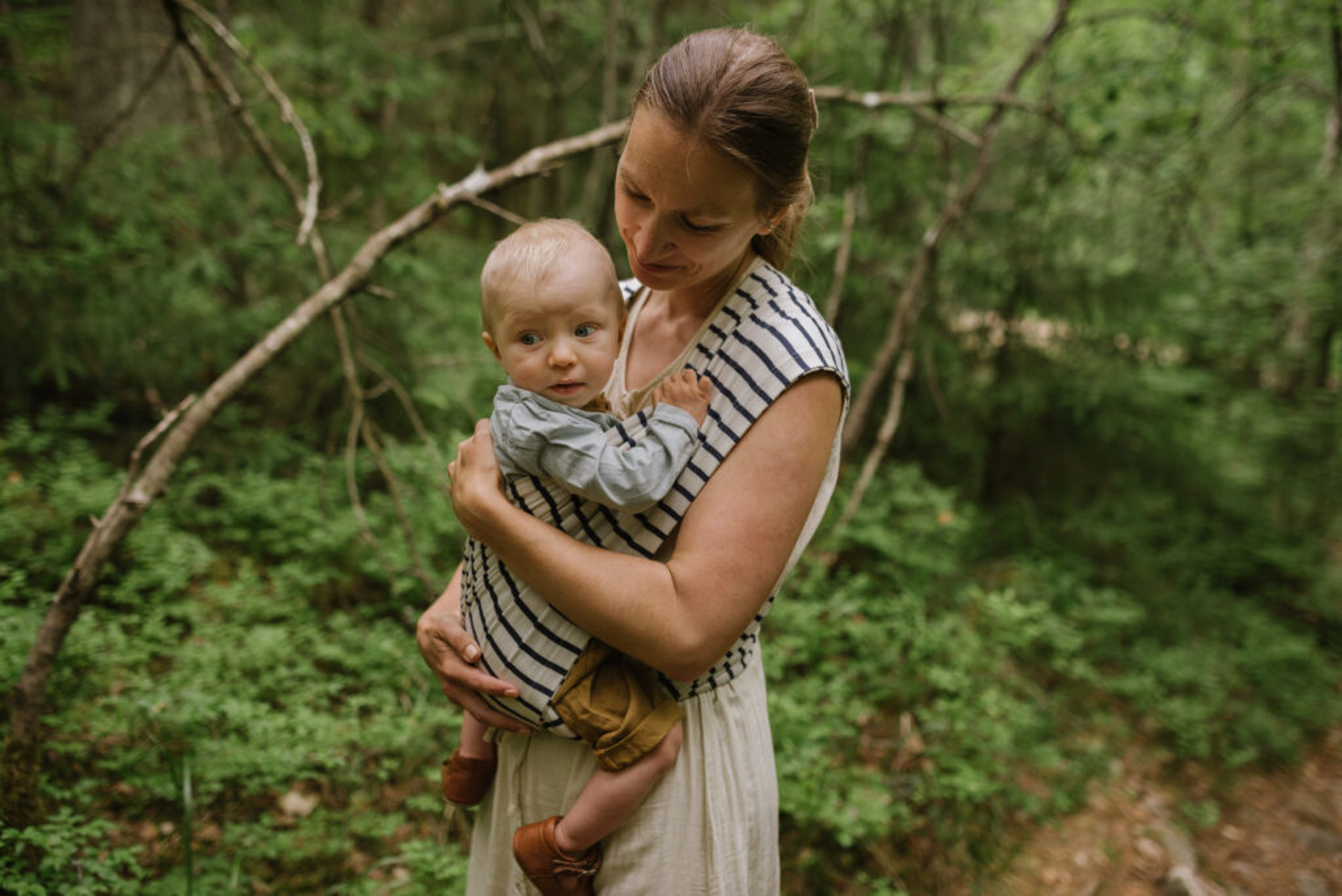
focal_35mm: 35
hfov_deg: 54.4
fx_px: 1305
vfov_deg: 37.9
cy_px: 448
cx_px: 671
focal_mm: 35
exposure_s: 1/400
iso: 250
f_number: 2.2
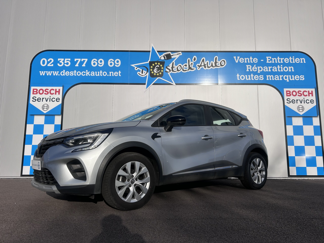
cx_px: 162
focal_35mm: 26
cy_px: 122
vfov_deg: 53.1
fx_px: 243
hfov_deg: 67.3
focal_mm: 5.7
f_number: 1.5
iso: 50
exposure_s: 1/11364
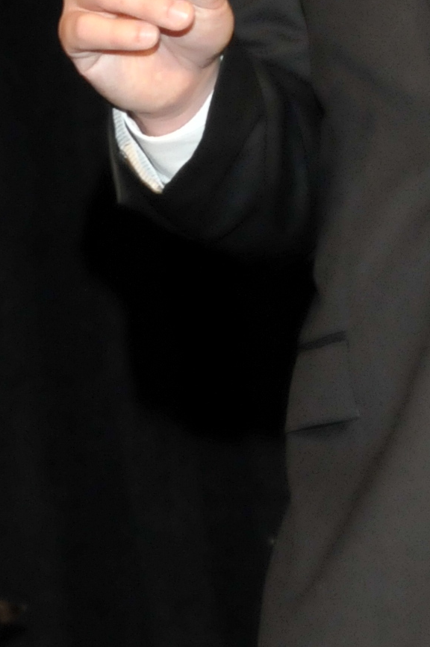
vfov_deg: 6.0
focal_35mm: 345
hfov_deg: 4.0
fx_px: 6196
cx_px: 509
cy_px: 93
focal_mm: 62
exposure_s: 1/100
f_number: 5
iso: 1600
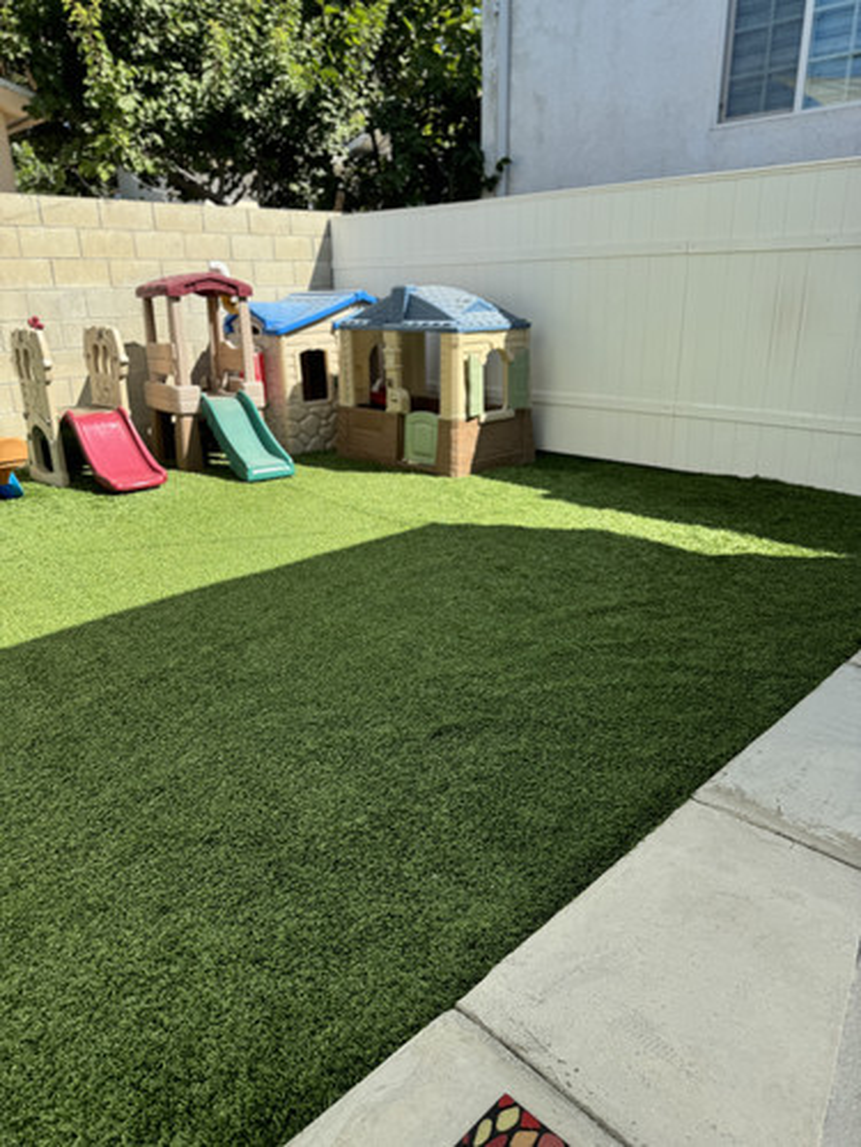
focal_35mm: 24
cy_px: 574
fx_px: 796
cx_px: 430
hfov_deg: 56.8
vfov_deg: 71.6
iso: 80
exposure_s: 1/1923
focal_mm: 6.76
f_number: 1.78
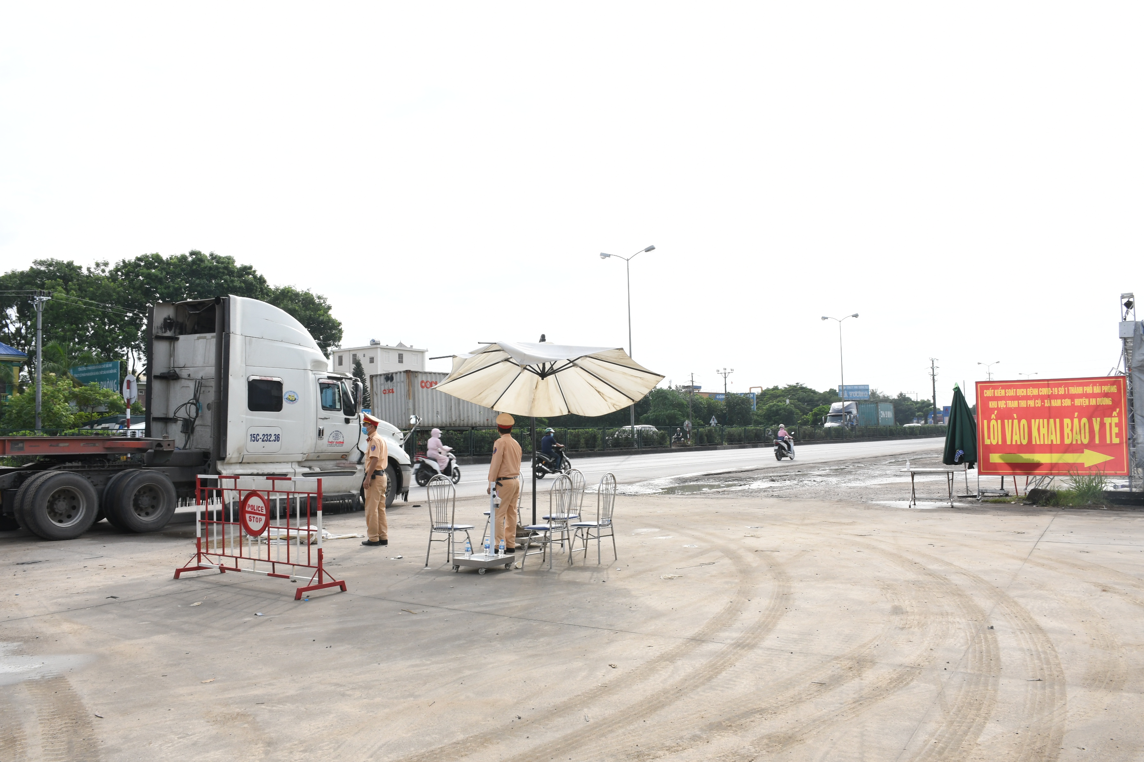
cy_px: 381
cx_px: 572
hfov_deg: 67.4
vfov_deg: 47.9
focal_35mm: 27
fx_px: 858
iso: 320
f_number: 11
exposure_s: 1/200
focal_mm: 18
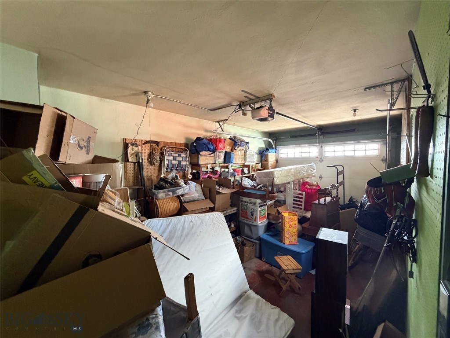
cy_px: 169
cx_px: 225
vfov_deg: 85.7
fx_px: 182
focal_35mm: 14
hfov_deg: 102.1
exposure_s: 1/60
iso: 640
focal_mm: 2.22
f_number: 2.2
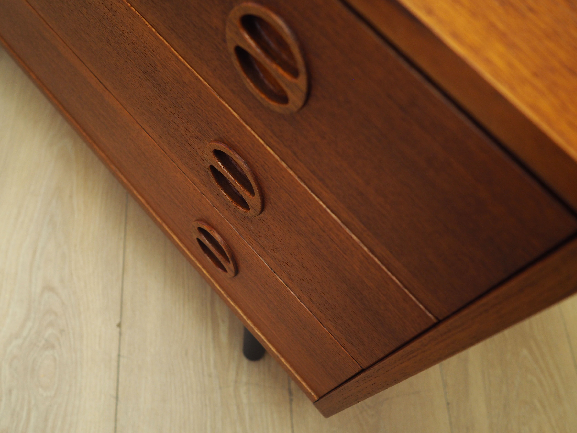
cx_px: 288
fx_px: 567
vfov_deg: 41.8
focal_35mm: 34
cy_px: 216
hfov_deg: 54.0
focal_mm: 17
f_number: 3.2
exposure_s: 1/40
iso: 500
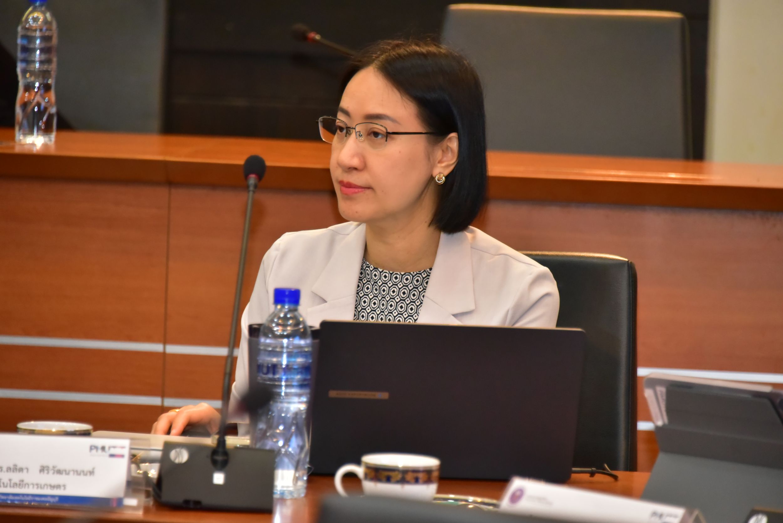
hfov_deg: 8.9
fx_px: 5004
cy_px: 262
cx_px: 392
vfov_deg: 6.0
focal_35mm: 230
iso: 6400
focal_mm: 230
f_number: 5.6
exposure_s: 1/100
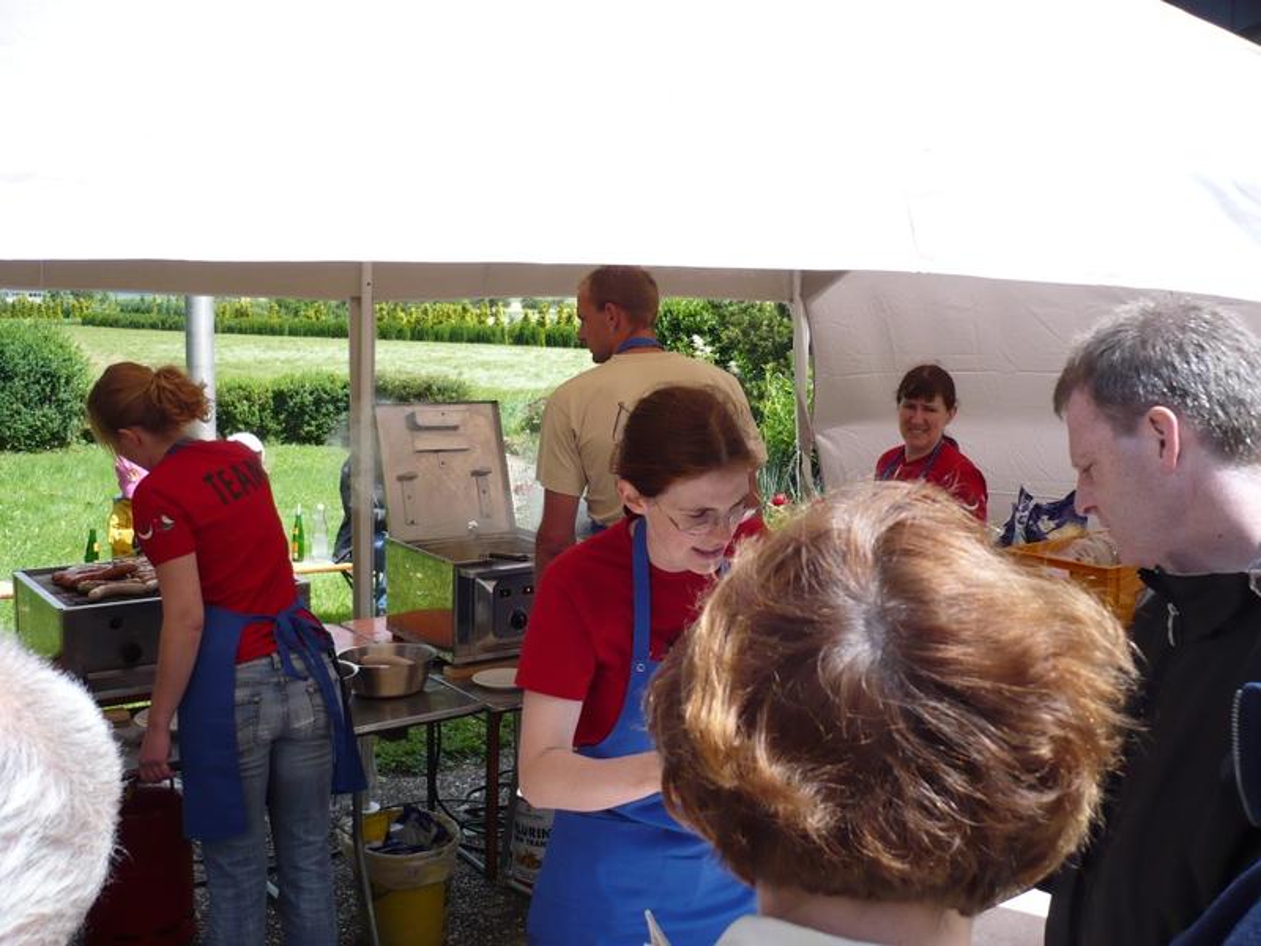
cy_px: 473
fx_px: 1275
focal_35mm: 35
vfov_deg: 40.7
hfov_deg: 52.6
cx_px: 630
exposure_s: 1/640
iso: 100
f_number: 2.8
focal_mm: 5.8
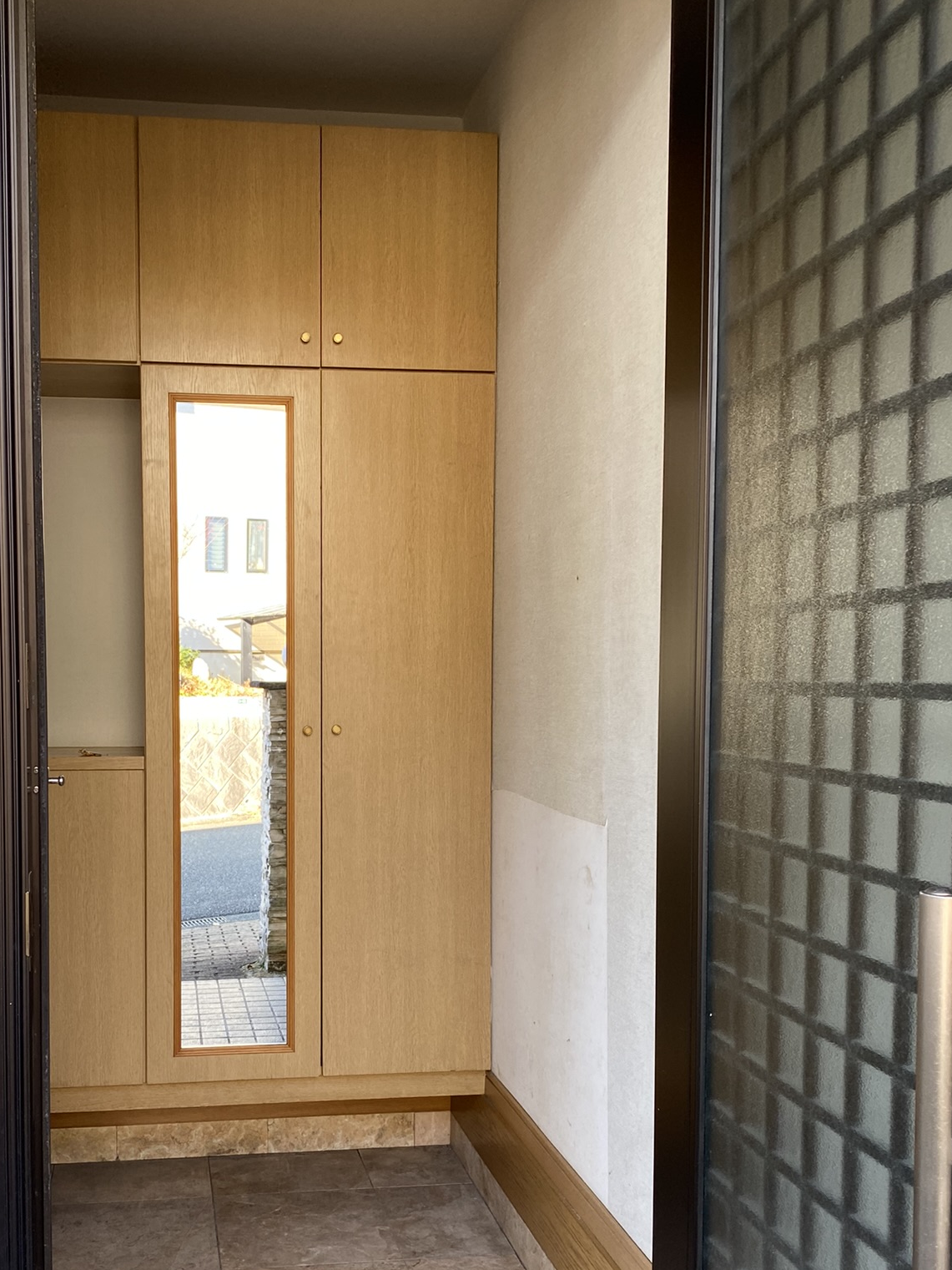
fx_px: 1283
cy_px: 760
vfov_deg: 52.3
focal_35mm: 35
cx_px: 337
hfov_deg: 40.3
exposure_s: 1/121
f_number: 1.8
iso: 50
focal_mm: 4.25
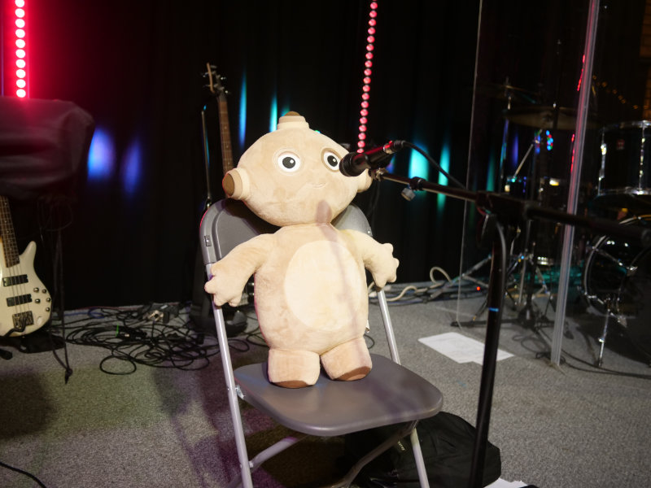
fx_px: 752
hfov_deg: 46.8
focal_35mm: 40
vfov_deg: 36.0
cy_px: 244
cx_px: 326
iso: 640
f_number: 1.7
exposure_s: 1/60
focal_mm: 20
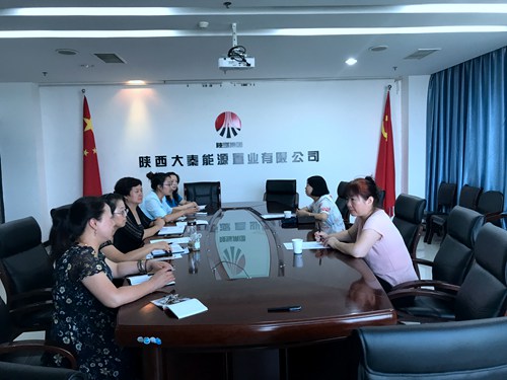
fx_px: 410
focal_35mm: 28
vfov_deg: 49.7
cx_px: 254
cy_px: 190
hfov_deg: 63.4
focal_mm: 3.99
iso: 40
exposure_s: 1/33
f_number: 1.8
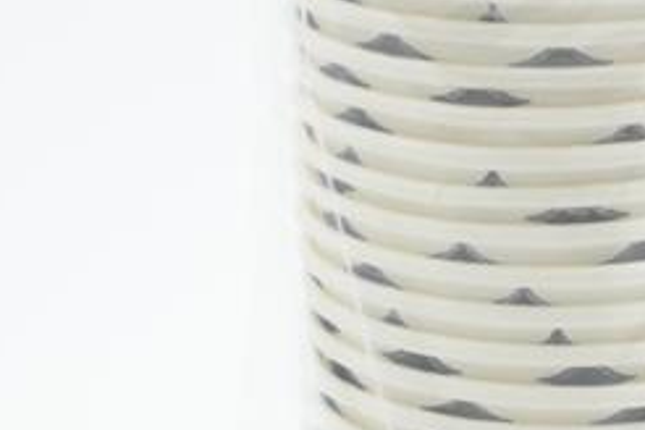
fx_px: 3278
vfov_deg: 7.5
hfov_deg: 11.2
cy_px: 265
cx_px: 498
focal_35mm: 183
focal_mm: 30
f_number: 4.5
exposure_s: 1/60
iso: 100
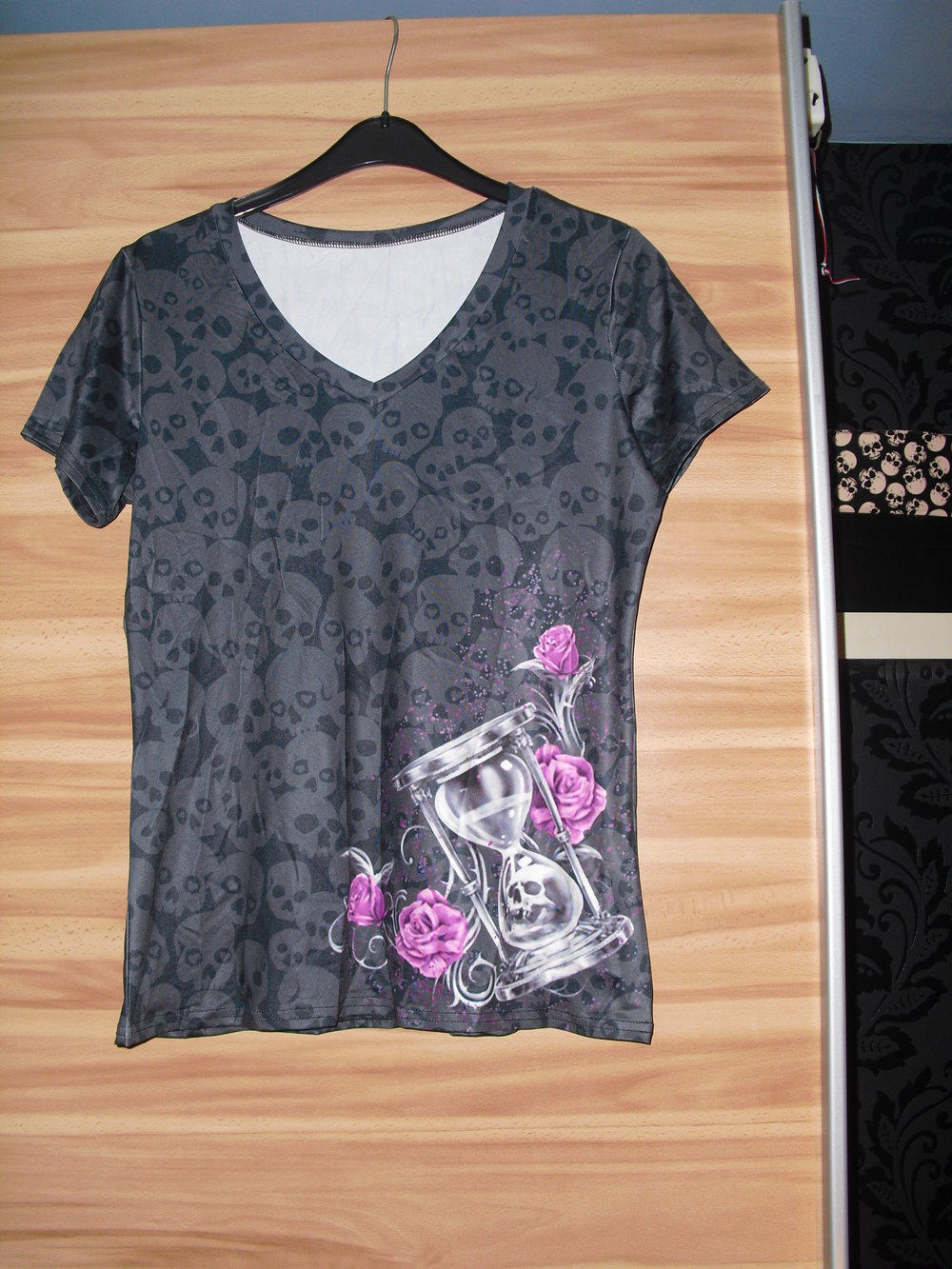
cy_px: 634
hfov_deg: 39.7
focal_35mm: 36
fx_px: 1320
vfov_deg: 51.4
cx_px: 476
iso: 100
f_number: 3.1
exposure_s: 1/60
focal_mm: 6.3
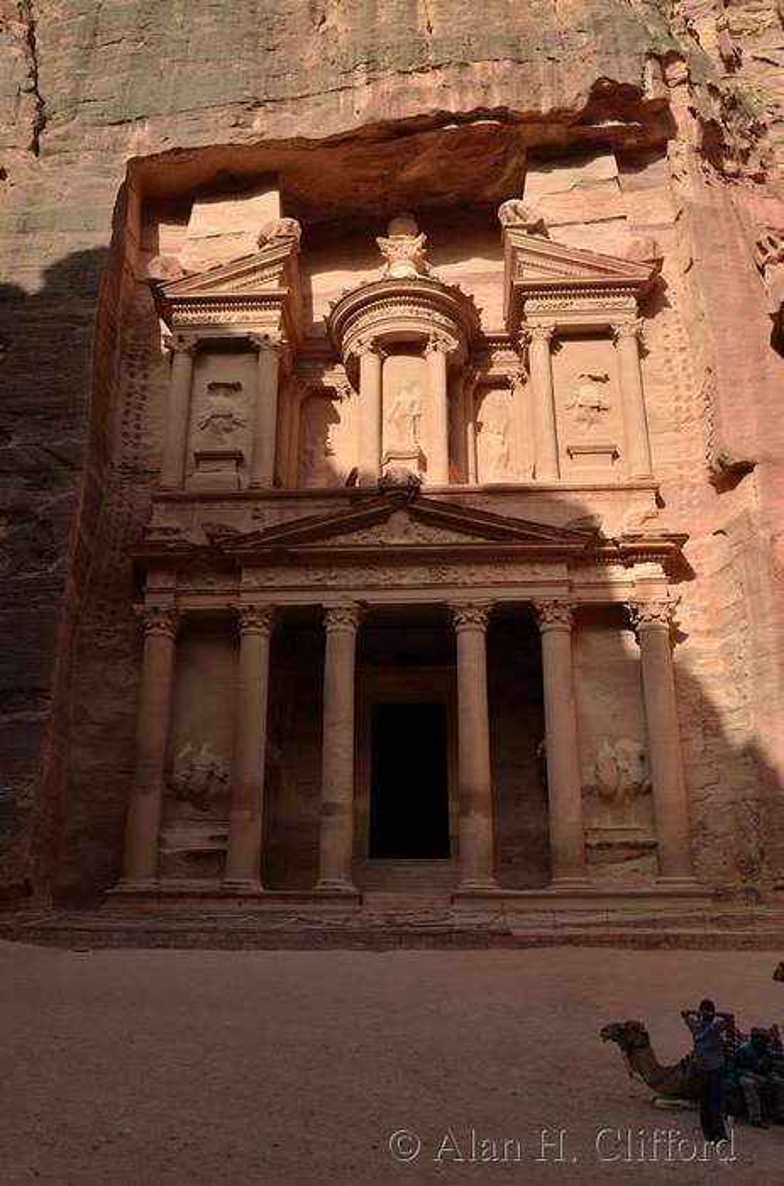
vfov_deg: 67.5
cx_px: 392
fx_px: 887
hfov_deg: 47.7
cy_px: 593
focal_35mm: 27
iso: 100
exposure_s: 1/200
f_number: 9
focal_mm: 18
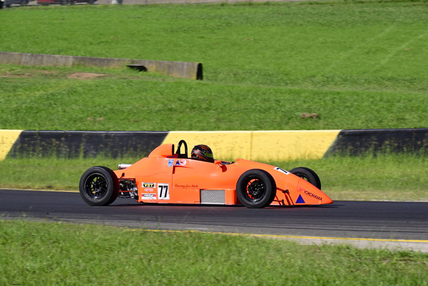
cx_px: 214
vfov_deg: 6.9
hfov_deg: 10.3
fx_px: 2379
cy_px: 143
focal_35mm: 200
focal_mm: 200
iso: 400
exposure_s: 1/640
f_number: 11
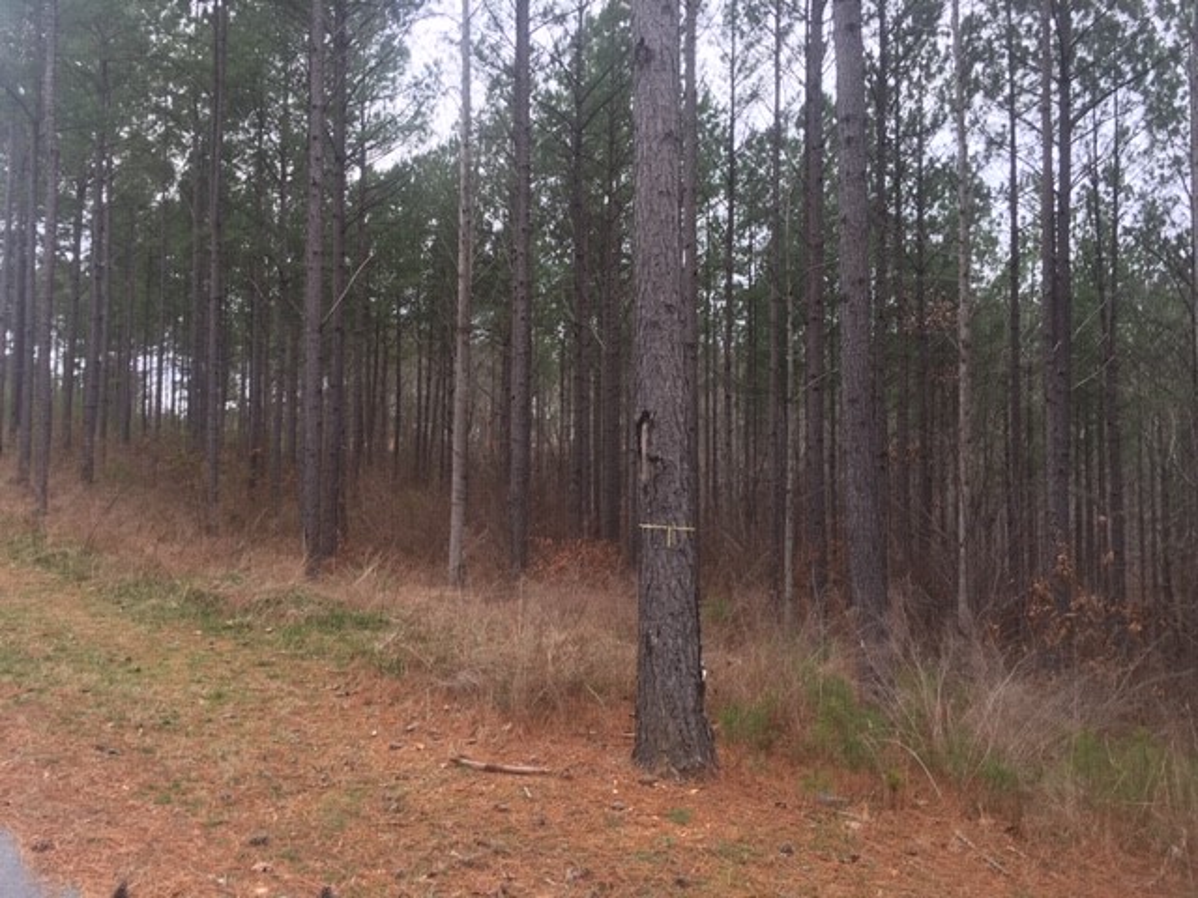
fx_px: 1004
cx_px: 599
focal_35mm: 29
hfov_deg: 61.7
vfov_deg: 48.2
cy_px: 449
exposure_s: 1/138
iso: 25
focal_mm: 4.15
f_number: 2.2
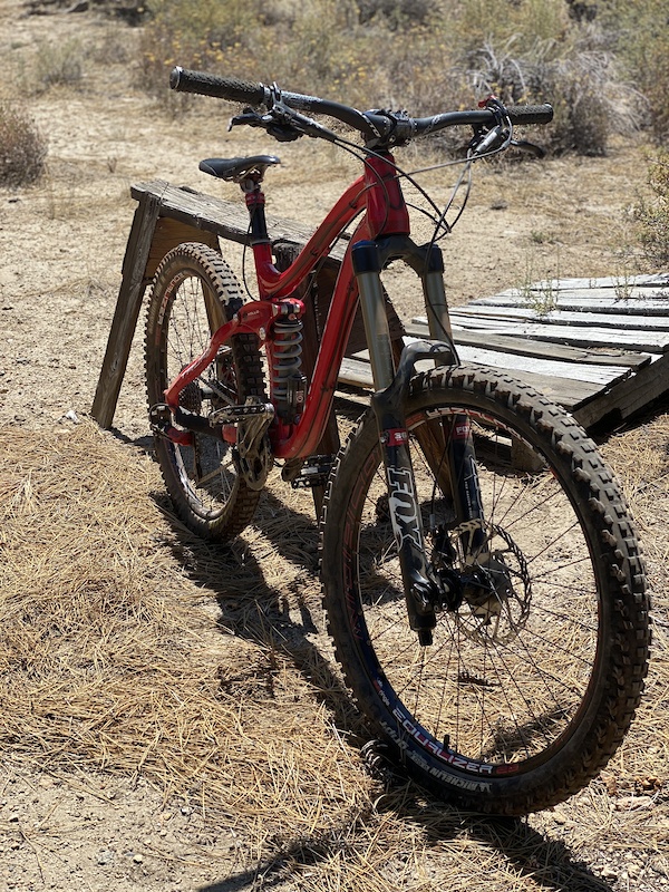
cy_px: 446
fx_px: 1340
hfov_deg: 28.0
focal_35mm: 52
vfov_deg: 36.8
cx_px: 334
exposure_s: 1/639
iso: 20
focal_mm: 6
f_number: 2
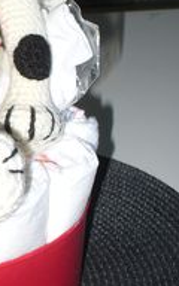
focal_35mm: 98
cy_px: 77
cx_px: -40
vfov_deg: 21.1
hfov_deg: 13.0
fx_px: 765
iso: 100
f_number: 2.8
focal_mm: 6.1
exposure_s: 1/30
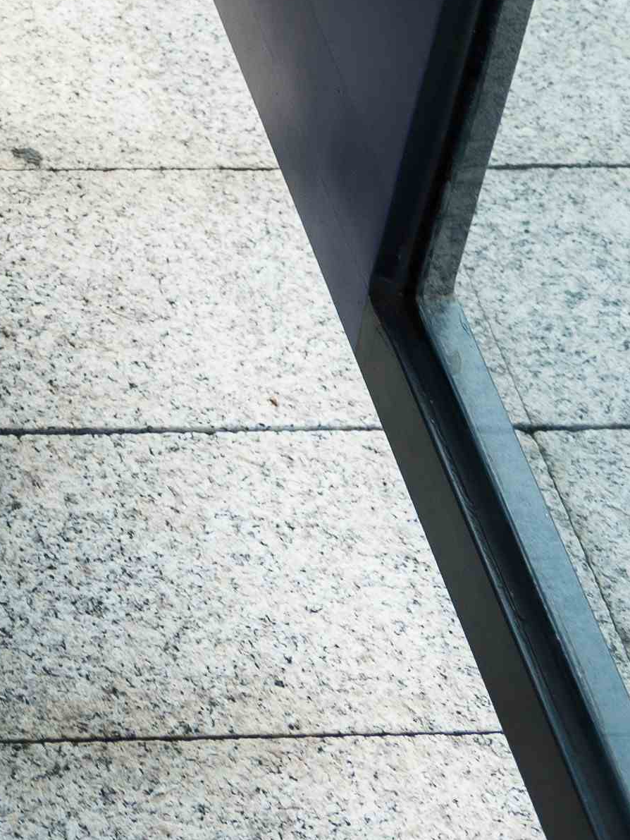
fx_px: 4123
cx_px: -703
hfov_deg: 8.2
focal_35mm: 170
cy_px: -1004
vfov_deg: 10.4
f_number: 6.3
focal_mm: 35
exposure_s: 1/80
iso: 125
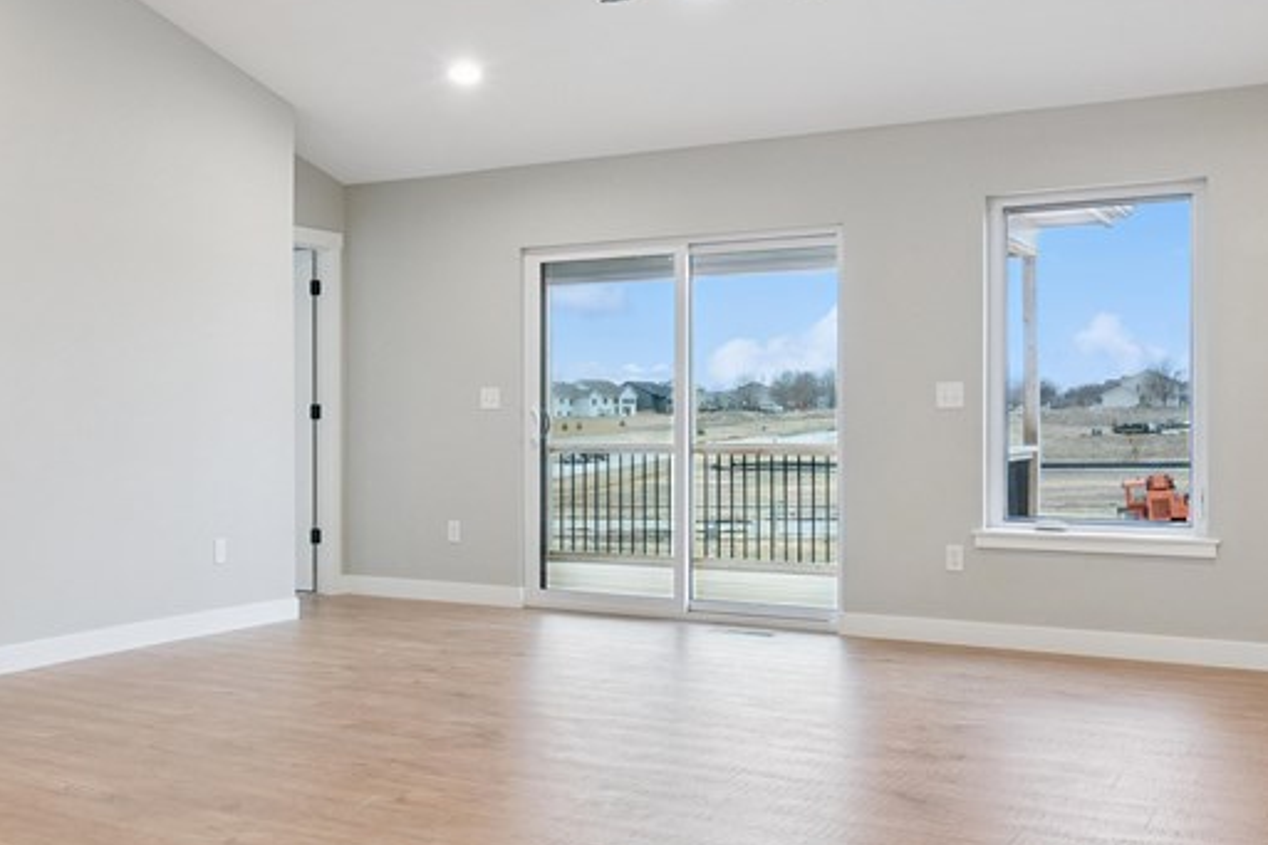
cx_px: 371
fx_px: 1408
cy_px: 388
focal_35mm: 40
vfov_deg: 33.4
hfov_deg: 47.3
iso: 400
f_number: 8
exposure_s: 1/25
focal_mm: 16
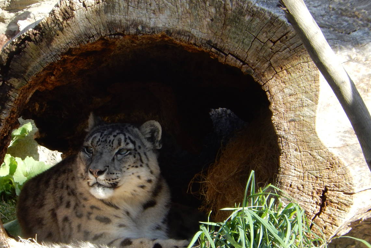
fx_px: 3998
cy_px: 162
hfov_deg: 5.3
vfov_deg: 3.5
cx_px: 120
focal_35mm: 388
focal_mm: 47.8
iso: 125
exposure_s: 1/60
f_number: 5.9
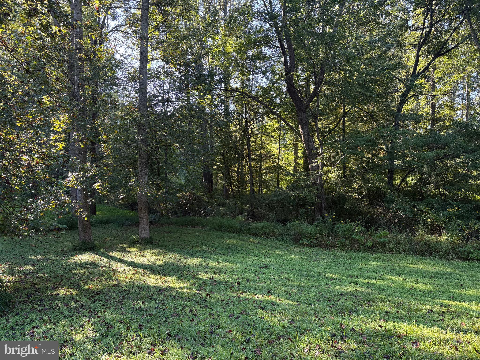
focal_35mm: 26
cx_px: 240
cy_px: 180
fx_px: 361
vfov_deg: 53.1
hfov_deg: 67.3
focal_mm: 5.96
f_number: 1.6
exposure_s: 1/229
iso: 100
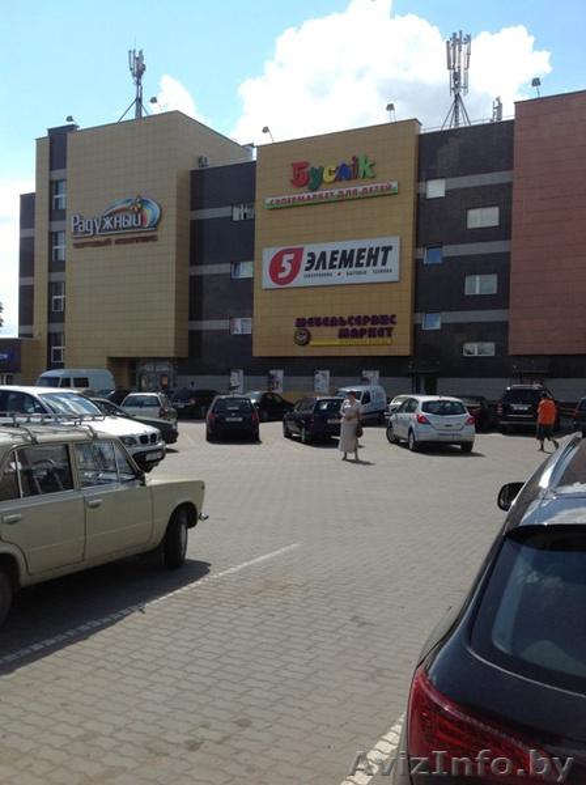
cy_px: 392
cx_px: 293
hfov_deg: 40.6
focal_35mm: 35
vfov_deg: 52.7
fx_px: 792
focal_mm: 4.28
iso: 50
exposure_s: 1/1779
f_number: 2.4
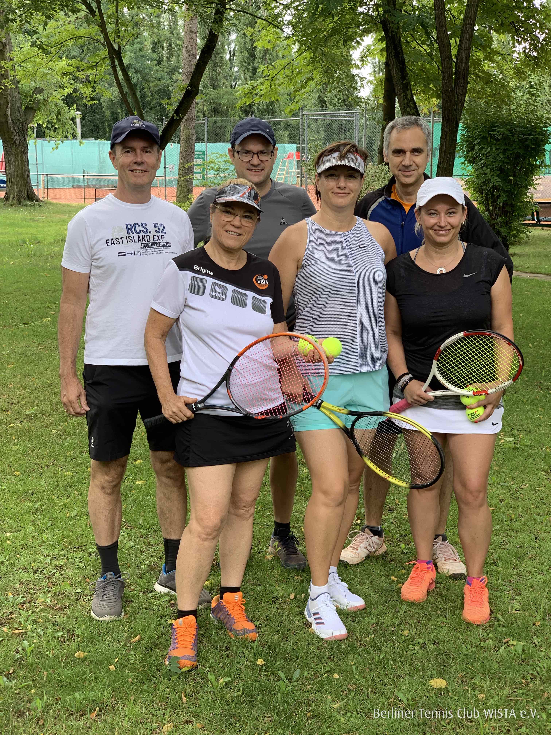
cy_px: 368
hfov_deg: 28.0
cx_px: 276
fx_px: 1104
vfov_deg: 36.8
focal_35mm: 52
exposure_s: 1/58
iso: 16
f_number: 2.4
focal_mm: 6
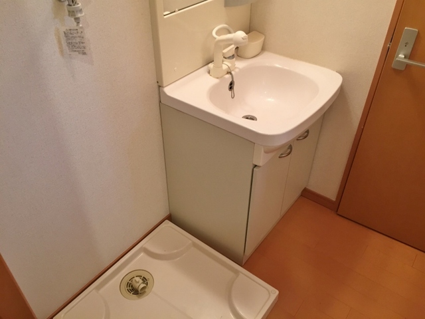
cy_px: 160
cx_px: 212
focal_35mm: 29
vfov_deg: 48.2
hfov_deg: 61.7
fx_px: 356
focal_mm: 4.15
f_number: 2.2
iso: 80
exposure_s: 1/33
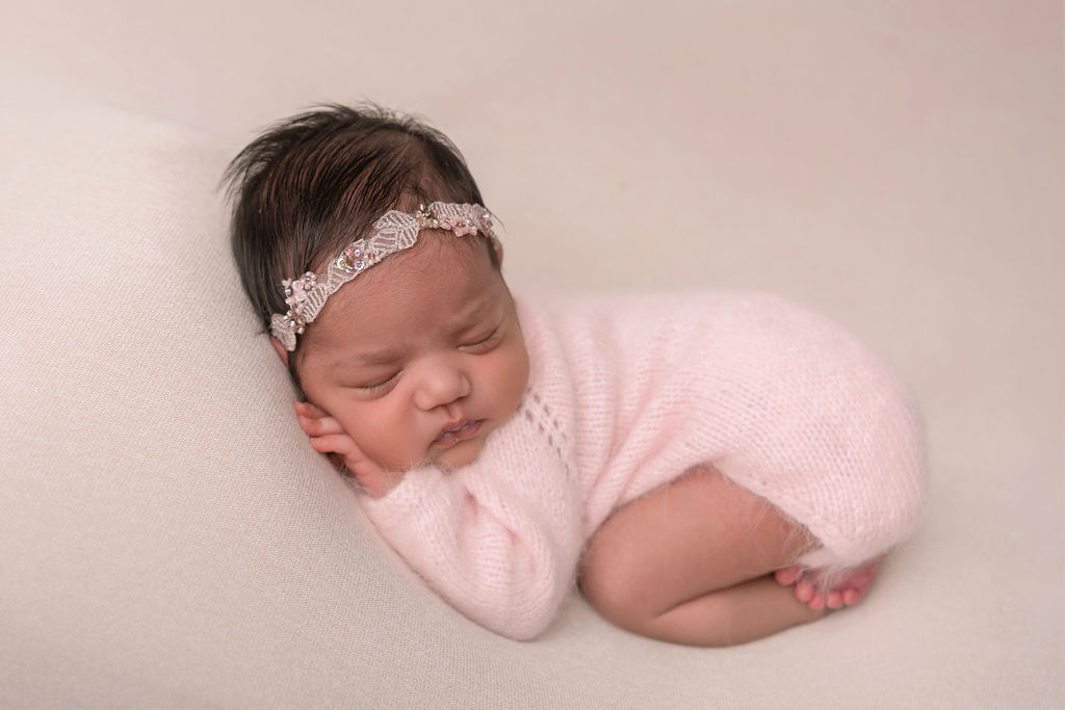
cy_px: 355
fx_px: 1124
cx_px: 532
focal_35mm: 38
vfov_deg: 35.1
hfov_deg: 50.7
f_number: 3.5
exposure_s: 1/250
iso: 200
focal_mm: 38
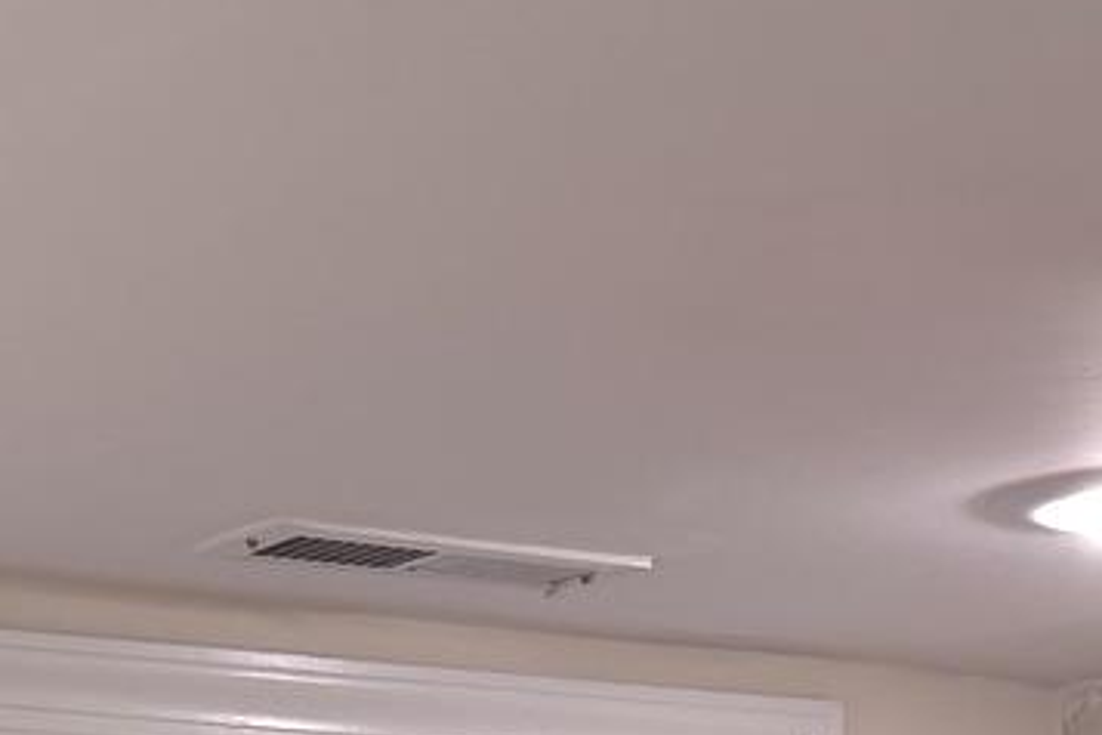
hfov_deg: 14.3
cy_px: 1936
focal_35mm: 143
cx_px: 367
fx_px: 4377
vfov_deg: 8.5
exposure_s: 1/120
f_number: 1.78
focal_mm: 6.76
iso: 160
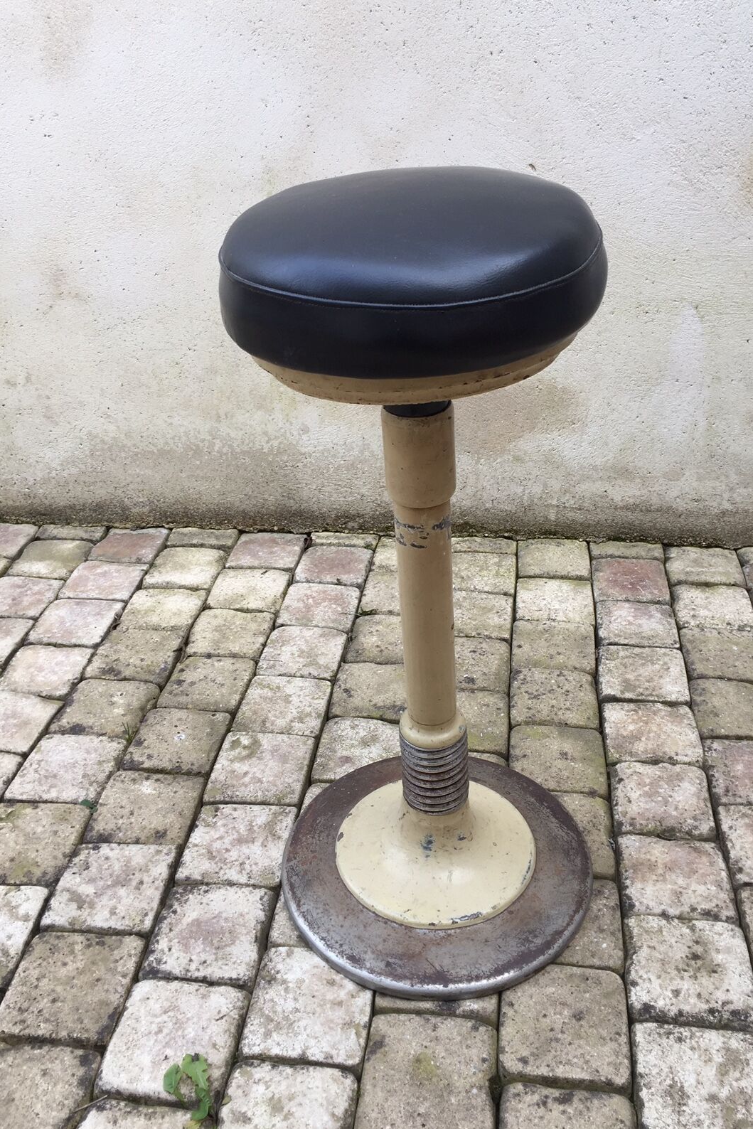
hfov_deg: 42.3
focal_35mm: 31
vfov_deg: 60.3
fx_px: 972
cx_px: 411
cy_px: 568
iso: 32
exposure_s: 1/115
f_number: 2.2
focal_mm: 4.15
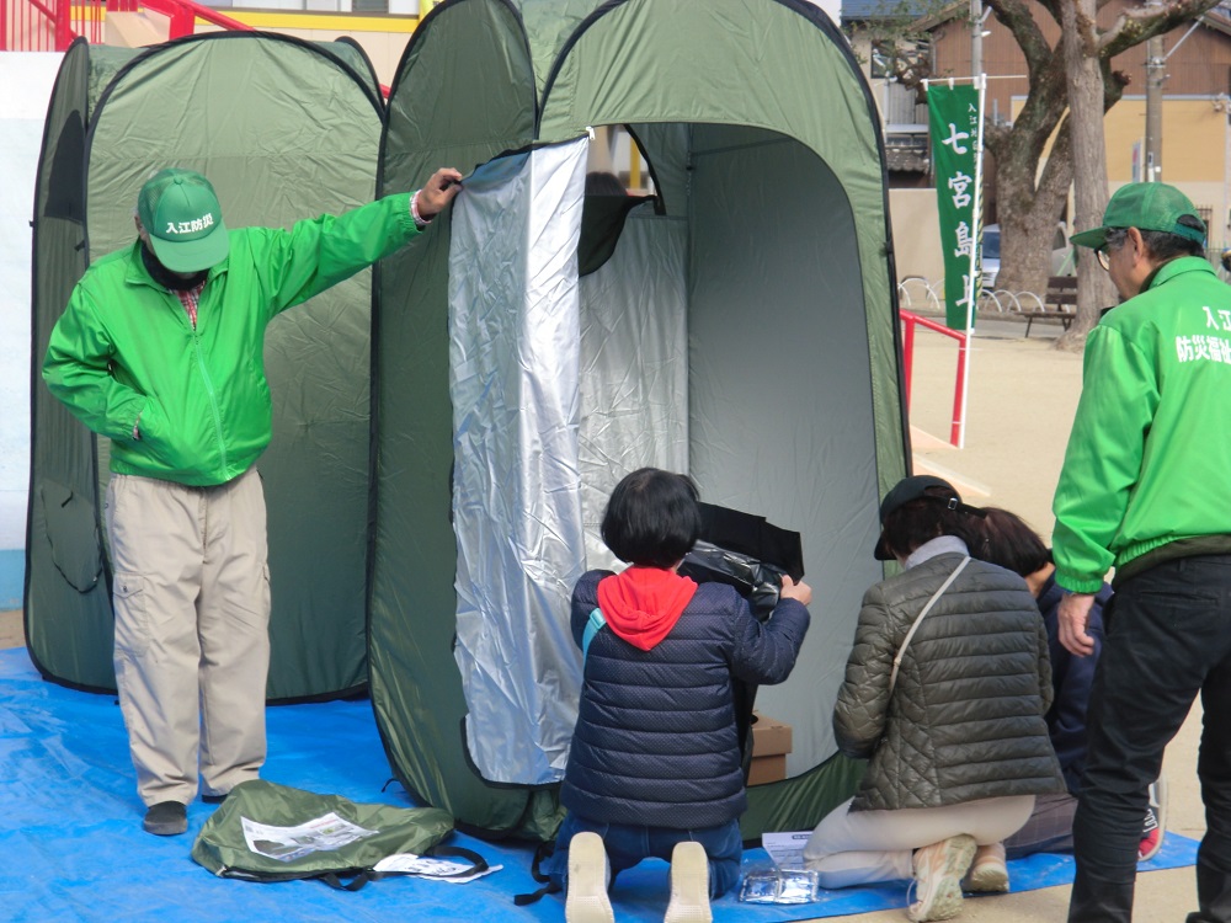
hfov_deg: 25.3
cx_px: 616
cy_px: 462
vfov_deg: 19.1
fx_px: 2738
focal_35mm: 77
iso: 50
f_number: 5.9
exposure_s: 1/125
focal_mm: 13.9
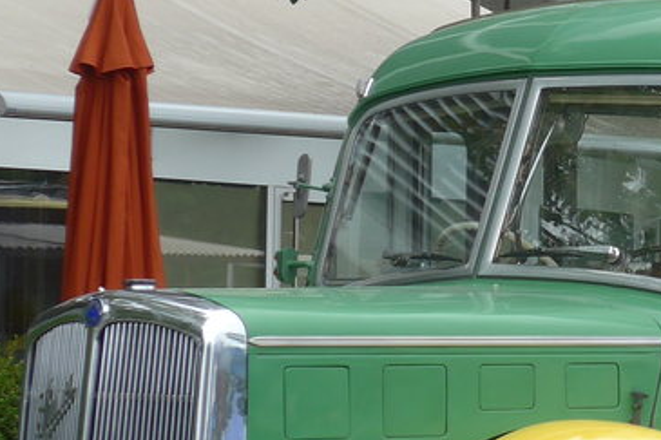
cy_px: 174
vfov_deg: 7.3
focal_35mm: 188
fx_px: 3450
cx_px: 815
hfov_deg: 10.7
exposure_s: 1/500
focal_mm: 11.3
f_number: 3.4
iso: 80
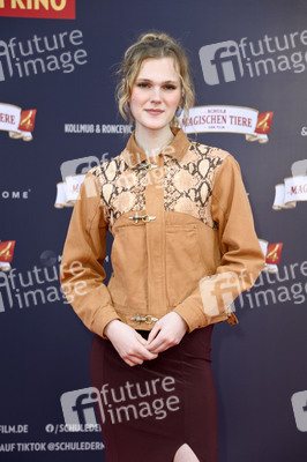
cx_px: 154
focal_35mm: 100
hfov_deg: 13.7
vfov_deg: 20.4
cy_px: 231
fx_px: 1281
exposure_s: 1/250
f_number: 5.6
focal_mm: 100
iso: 640
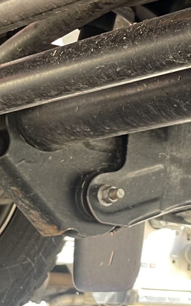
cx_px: 381
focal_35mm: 89
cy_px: 56
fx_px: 742
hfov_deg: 12.8
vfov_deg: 22.9
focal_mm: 5.1
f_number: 1.6
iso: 125
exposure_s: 1/85
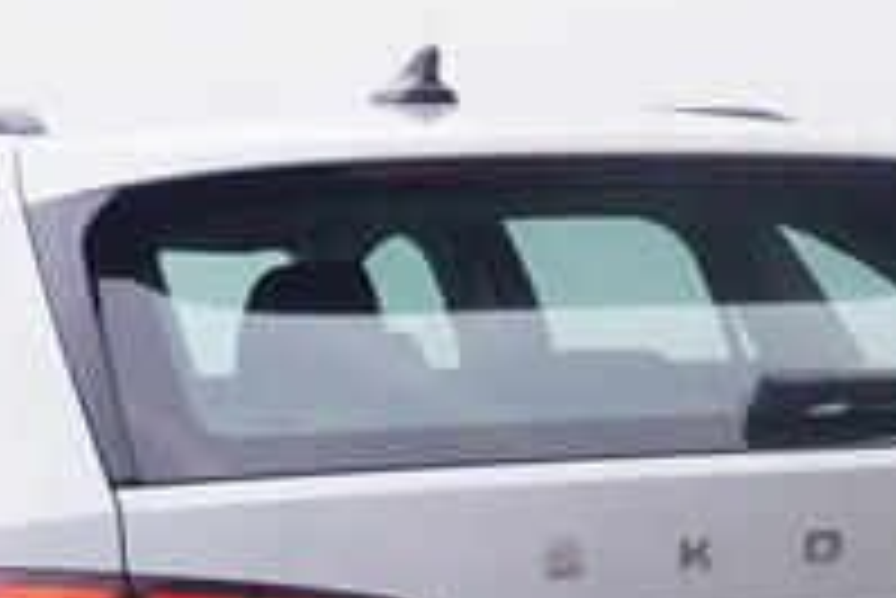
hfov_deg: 17.4
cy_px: 647
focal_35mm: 116
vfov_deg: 11.7
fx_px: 2878
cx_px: 99
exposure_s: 1/80
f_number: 5
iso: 200
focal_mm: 15
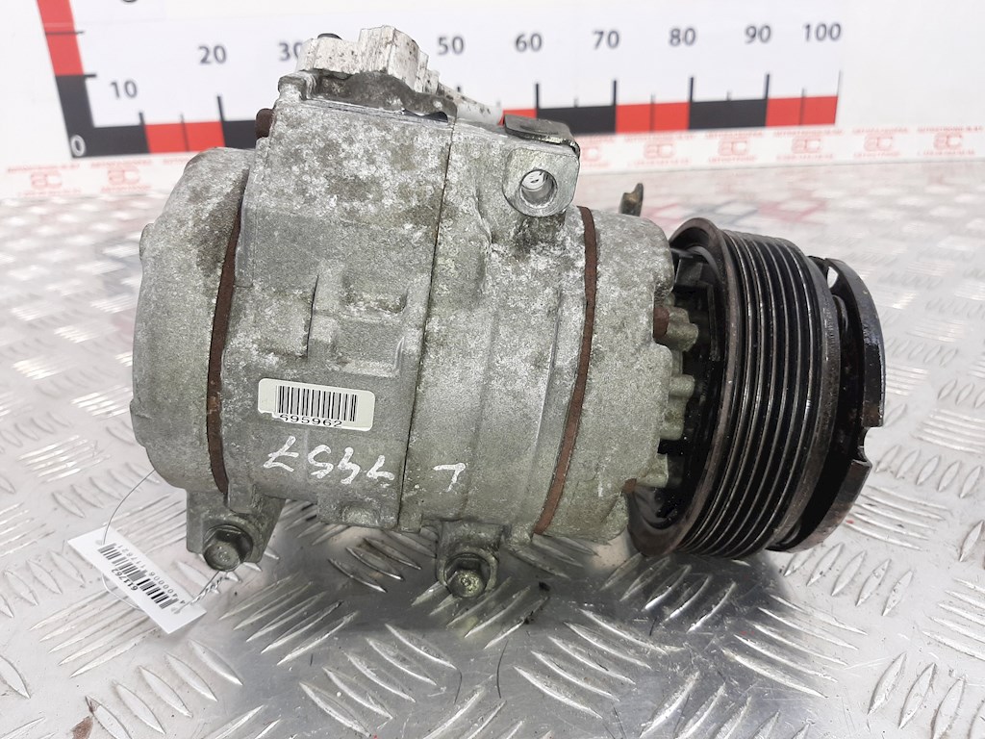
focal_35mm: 26
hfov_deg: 67.3
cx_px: 492
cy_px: 370
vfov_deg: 53.1
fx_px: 740
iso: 40
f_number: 1.7
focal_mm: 3.93
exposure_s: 1/202
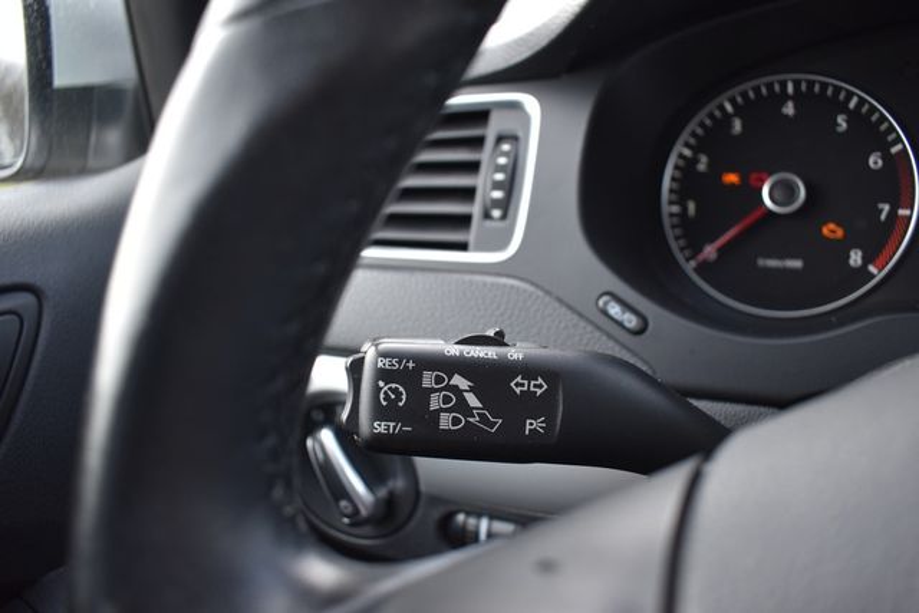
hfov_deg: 67.4
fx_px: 689
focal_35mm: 27
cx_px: 460
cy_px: 306
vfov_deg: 48.0
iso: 400
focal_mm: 18
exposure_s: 1/250
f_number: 4
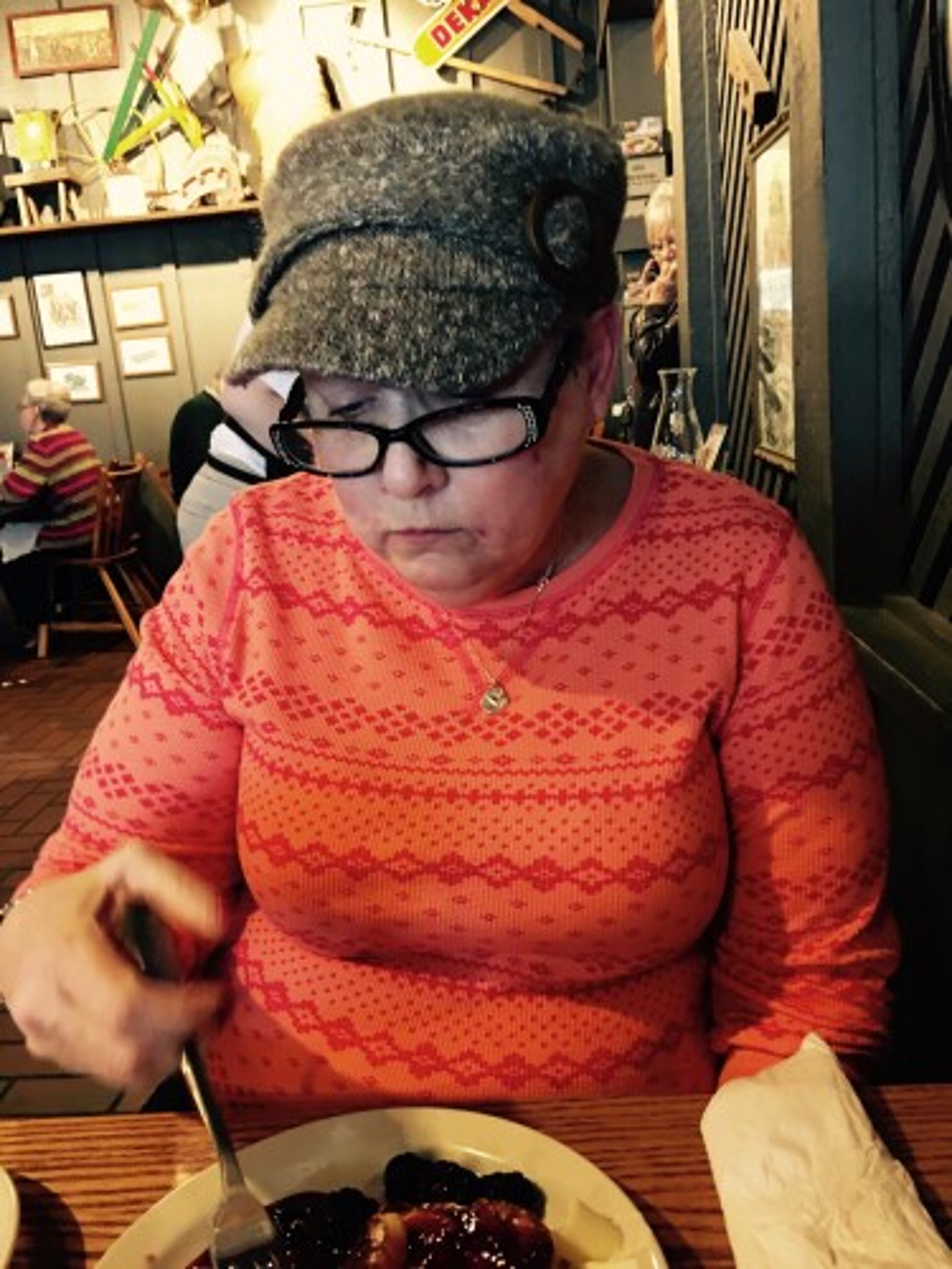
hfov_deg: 48.2
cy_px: 634
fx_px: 1063
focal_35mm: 29
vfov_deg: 61.7
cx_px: 476
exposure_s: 1/4
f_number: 2.2
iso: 64
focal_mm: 4.15
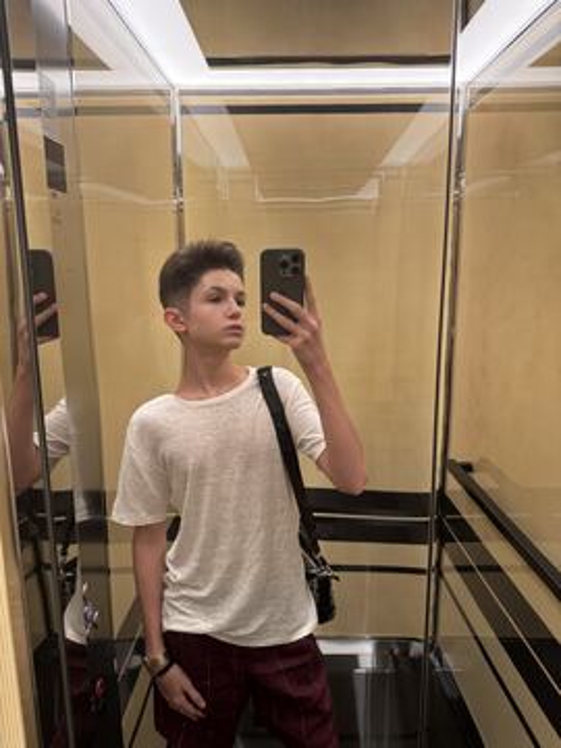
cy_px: 374
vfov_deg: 71.6
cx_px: 280
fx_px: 519
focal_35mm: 24
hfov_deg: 56.8
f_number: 1.78
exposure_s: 1/100
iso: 125
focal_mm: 6.76
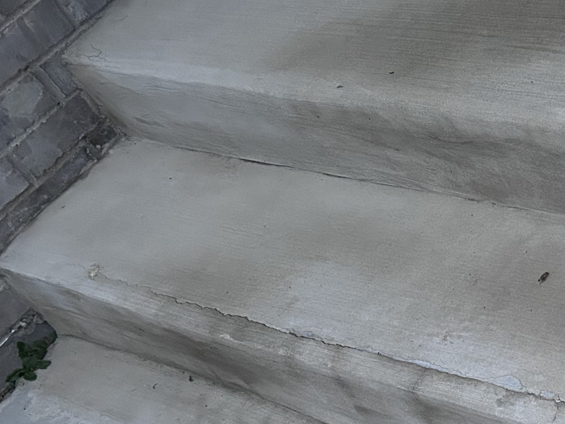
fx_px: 1045
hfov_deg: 26.8
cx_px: 677
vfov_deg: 22.7
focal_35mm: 64
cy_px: 314
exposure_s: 1/48
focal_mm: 5.7
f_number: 1.5
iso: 500
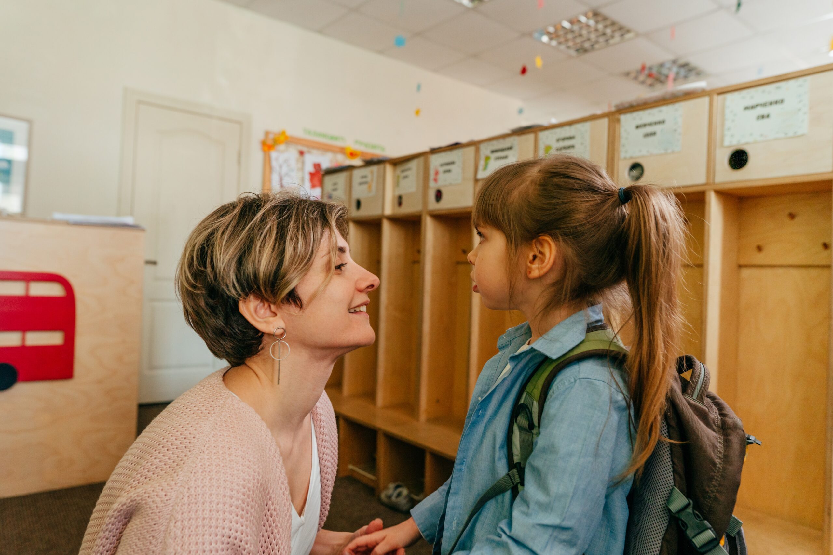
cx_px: 416
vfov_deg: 53.1
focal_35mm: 24
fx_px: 555
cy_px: 278
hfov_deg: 73.7
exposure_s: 1/160
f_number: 3.5
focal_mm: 24
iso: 400
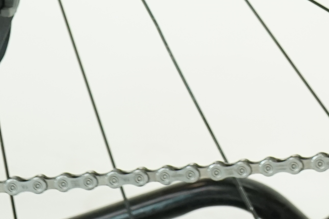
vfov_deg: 5.6
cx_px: 527
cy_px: -278
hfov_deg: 8.5
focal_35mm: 237
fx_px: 2166
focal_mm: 51
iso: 1600
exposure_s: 1/200
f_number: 5.6
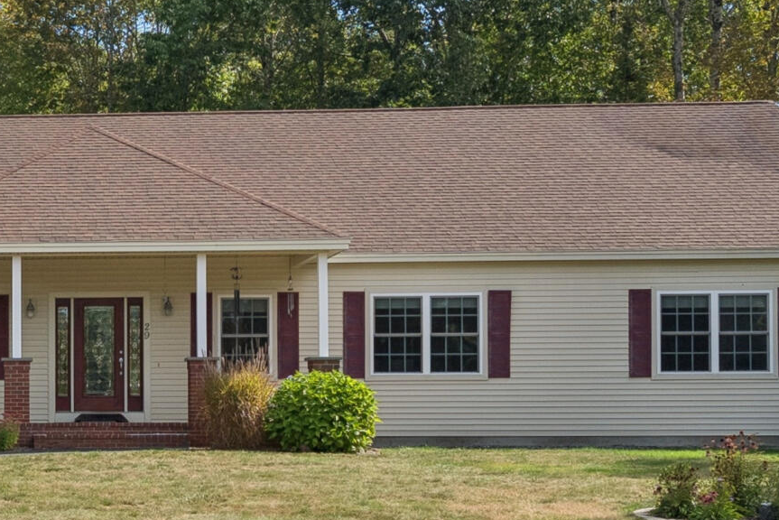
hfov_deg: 25.1
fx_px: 1580
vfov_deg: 18.7
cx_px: -138
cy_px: 303
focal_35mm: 73
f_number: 7.1
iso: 320
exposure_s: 1/800
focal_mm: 21
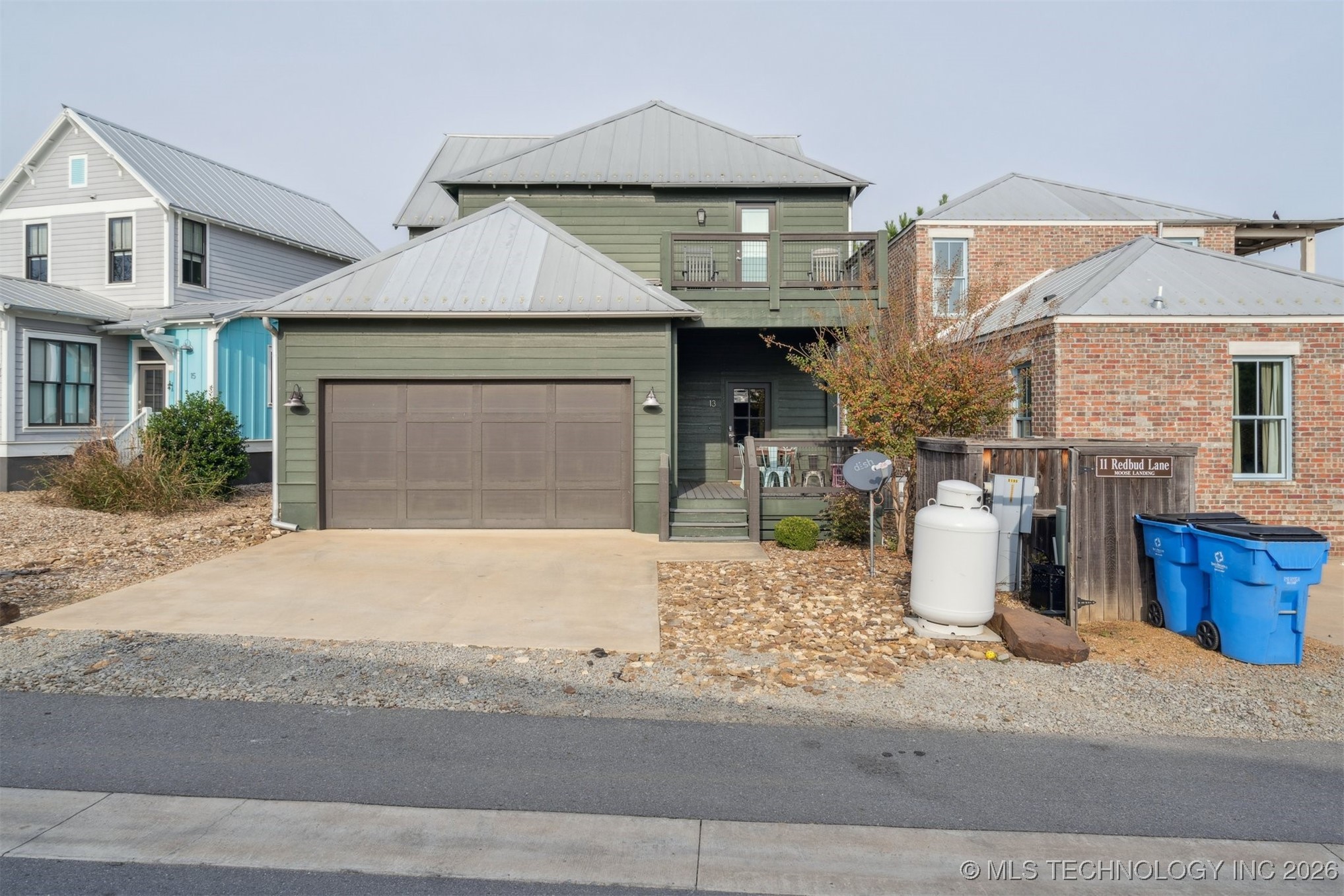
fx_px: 821
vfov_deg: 57.2
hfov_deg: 78.6
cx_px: 672
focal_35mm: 22
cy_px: 448
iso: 200
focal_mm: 22
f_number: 7.1
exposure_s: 1/800
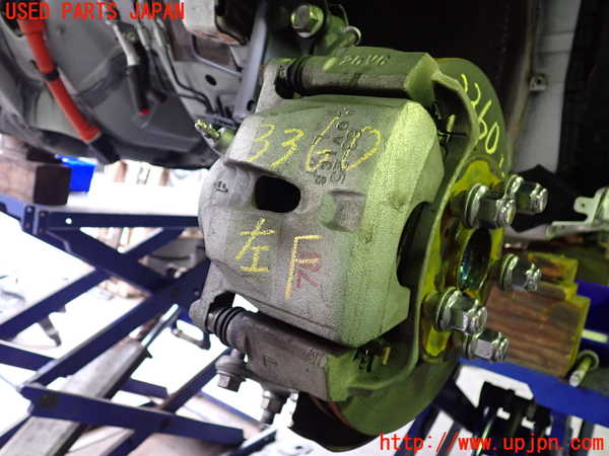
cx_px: 304
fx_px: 528
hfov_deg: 60.0
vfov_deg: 46.8
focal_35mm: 30
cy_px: 228
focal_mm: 5.4
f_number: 2.3
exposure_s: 1/30
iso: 500
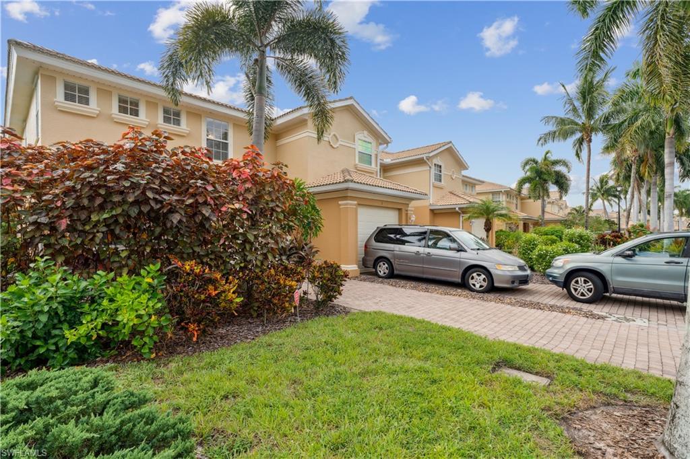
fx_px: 326
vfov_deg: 70.4
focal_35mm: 17
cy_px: 230
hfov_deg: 93.3
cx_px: 345
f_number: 9
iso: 200
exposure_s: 1/80
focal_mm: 17
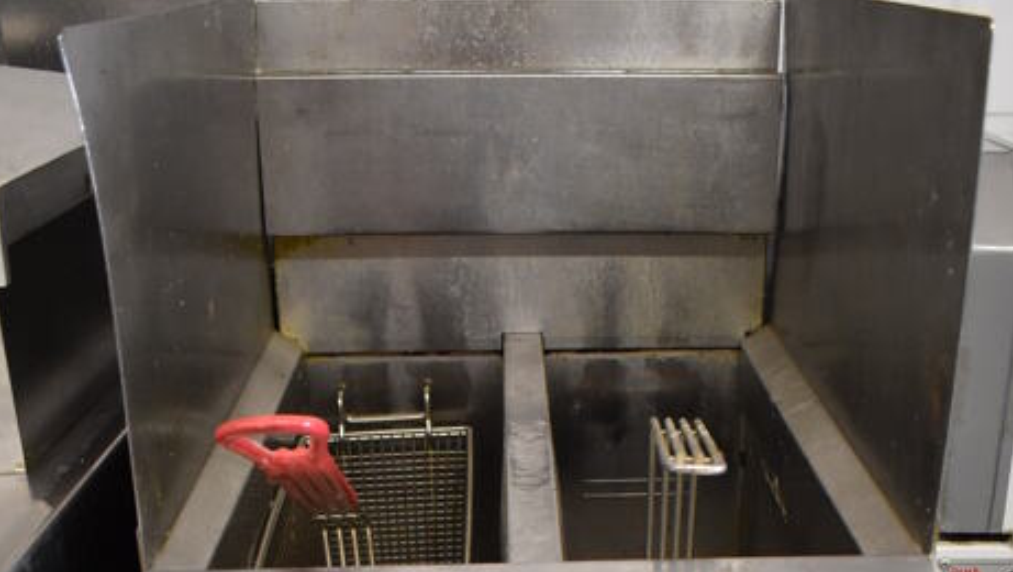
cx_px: 541
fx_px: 1505
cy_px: 861
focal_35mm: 56
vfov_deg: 18.9
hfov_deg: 37.2
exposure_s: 1/125
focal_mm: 18
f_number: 3.5
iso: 2000
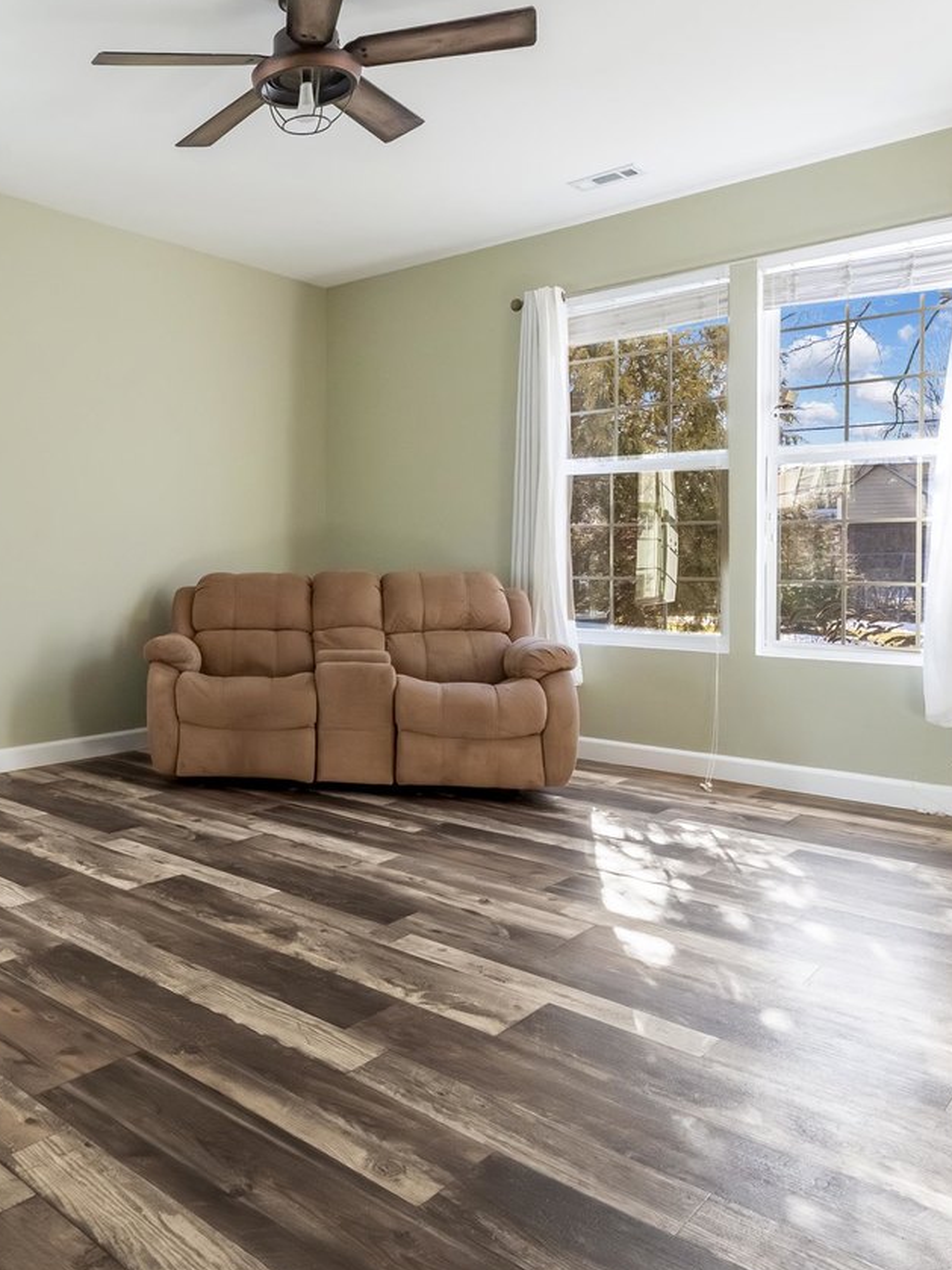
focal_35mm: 26
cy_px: 556
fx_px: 954
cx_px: 138
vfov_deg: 67.1
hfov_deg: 48.7
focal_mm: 14
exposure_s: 1/640
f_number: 7.1
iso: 640
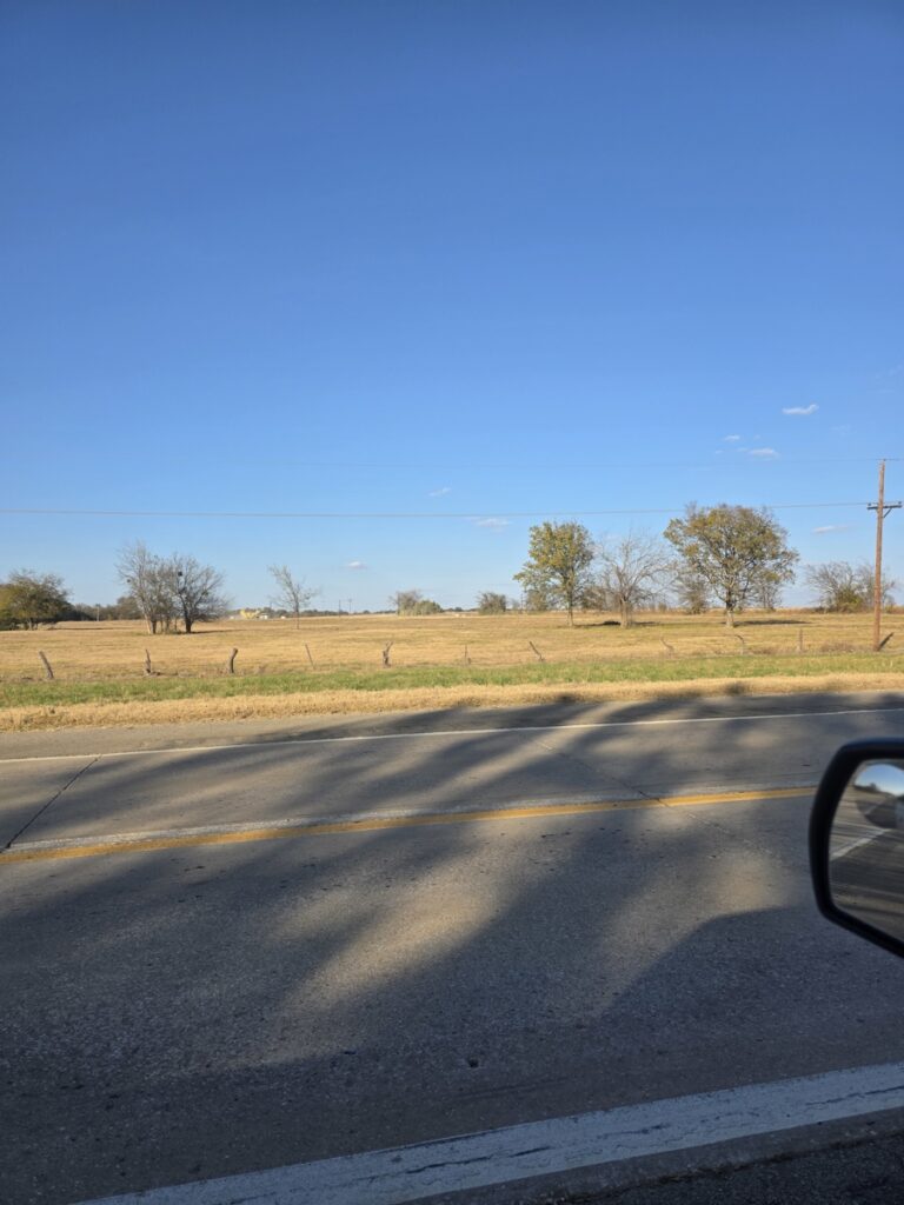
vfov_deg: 73.9
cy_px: 602
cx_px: 452
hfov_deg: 58.9
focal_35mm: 23
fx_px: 801
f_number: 1.7
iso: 80
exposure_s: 1/4650
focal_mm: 6.3
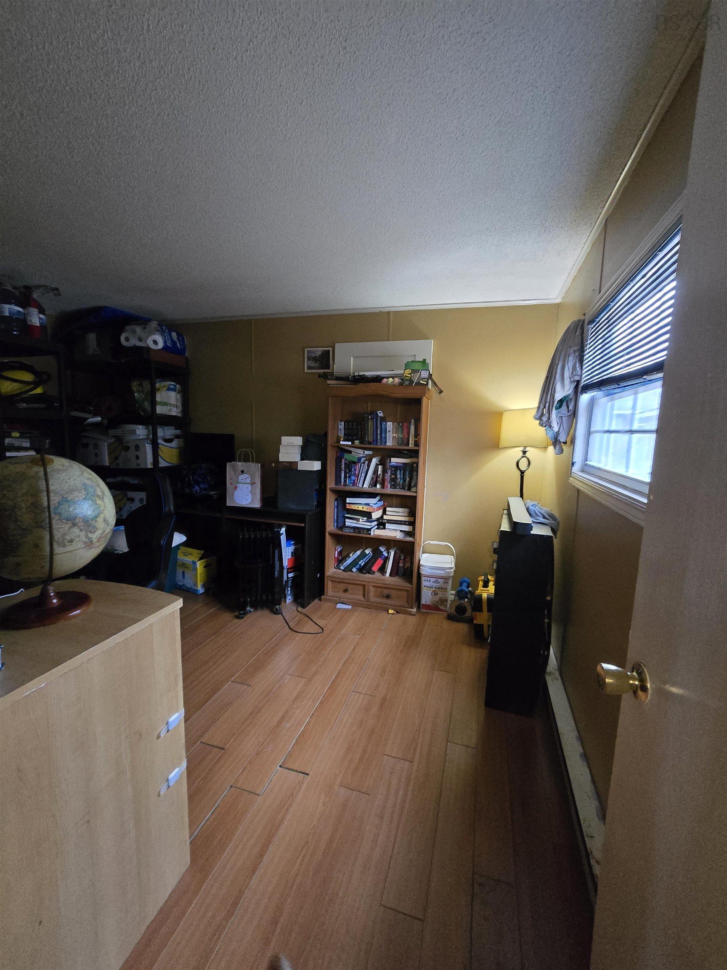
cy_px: 485
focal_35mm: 13
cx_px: 364
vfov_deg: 106.2
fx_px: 364
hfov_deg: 89.9
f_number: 2.2
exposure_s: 1/40
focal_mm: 2.2
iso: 1250
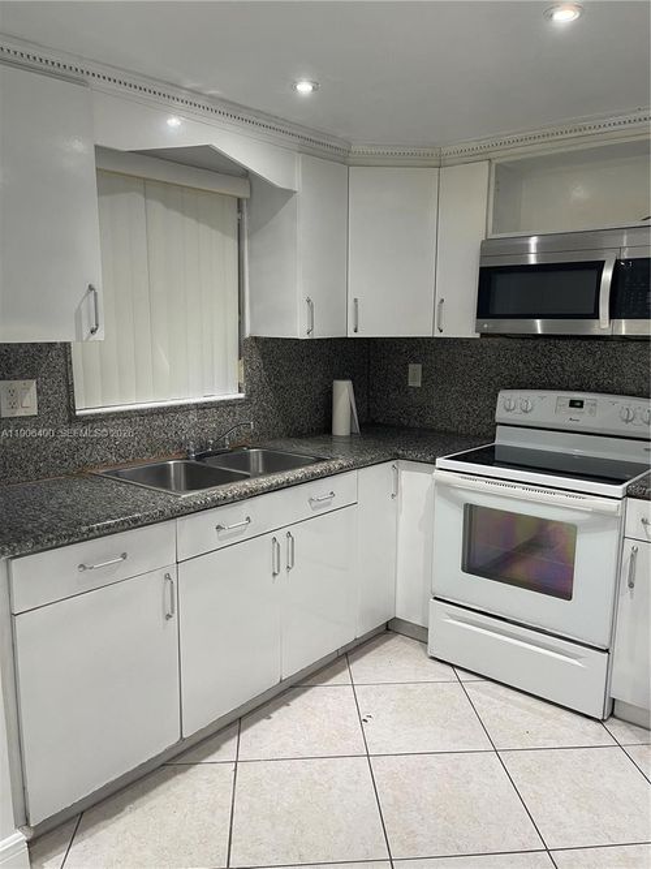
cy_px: 434
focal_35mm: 25
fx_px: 627
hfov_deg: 54.9
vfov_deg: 69.4
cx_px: 326
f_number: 1.6
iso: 100
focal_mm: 5.1
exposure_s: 1/60
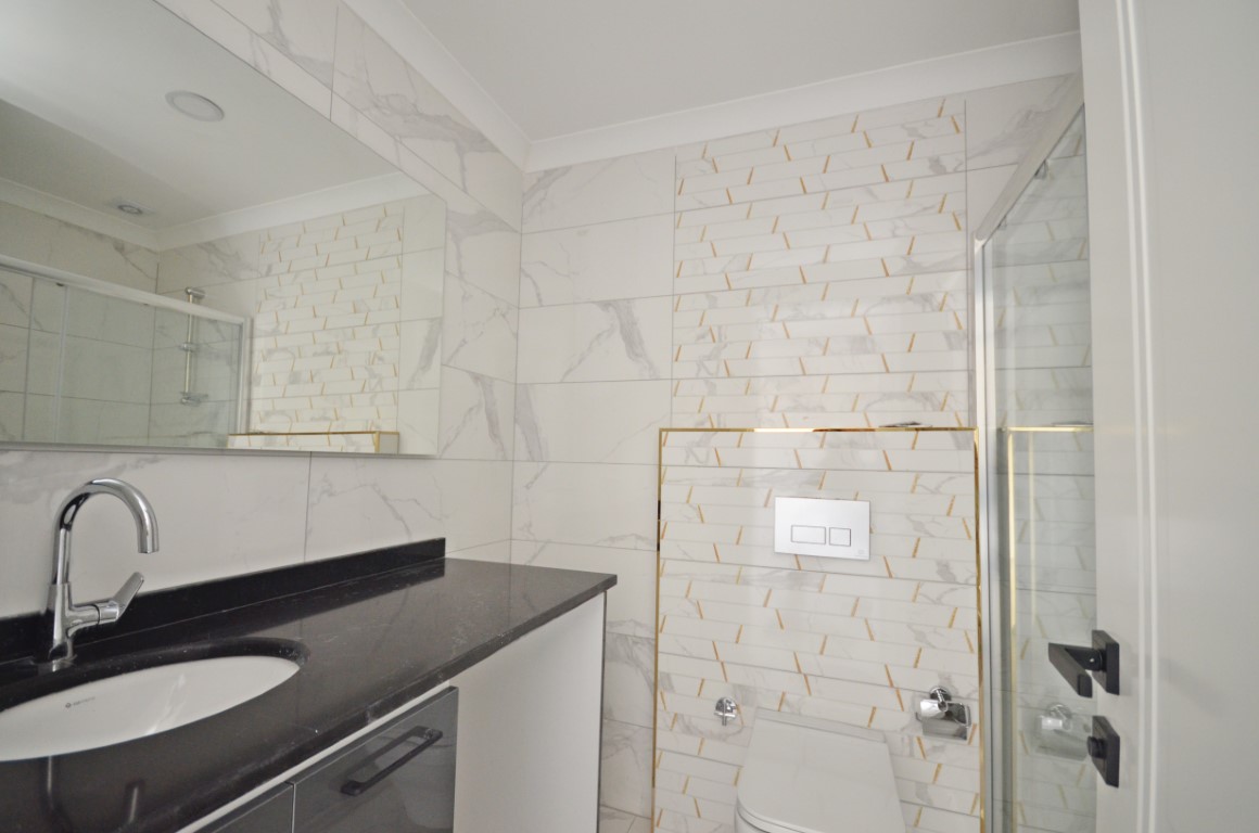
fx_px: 523
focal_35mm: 15
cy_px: 416
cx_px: 630
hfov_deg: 100.5
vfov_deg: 77.1
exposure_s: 1/60
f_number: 4
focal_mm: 10
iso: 800
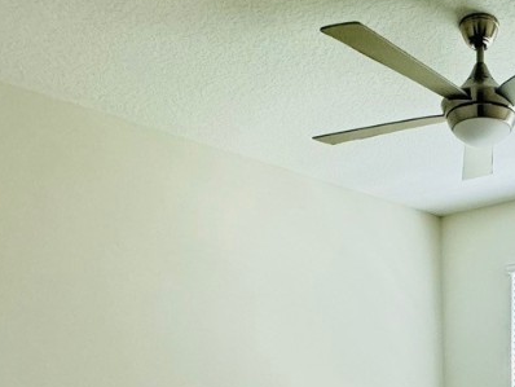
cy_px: 457
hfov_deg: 45.2
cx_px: 488
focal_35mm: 36
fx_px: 536
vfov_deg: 33.0
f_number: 2.2
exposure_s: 1/120
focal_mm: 2.22
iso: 250
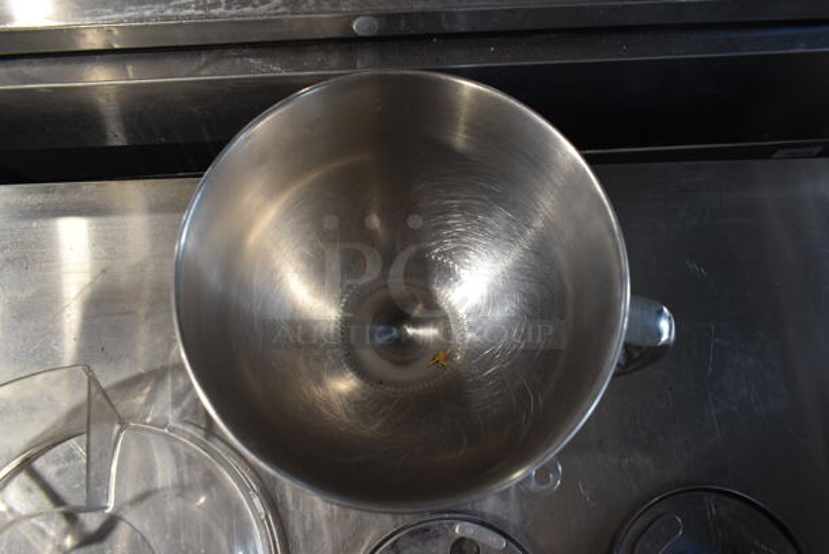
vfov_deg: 48.0
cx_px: 414
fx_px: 622
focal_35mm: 27
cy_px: 277
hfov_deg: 67.3
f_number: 3.5
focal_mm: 18
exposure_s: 1/30
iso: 500
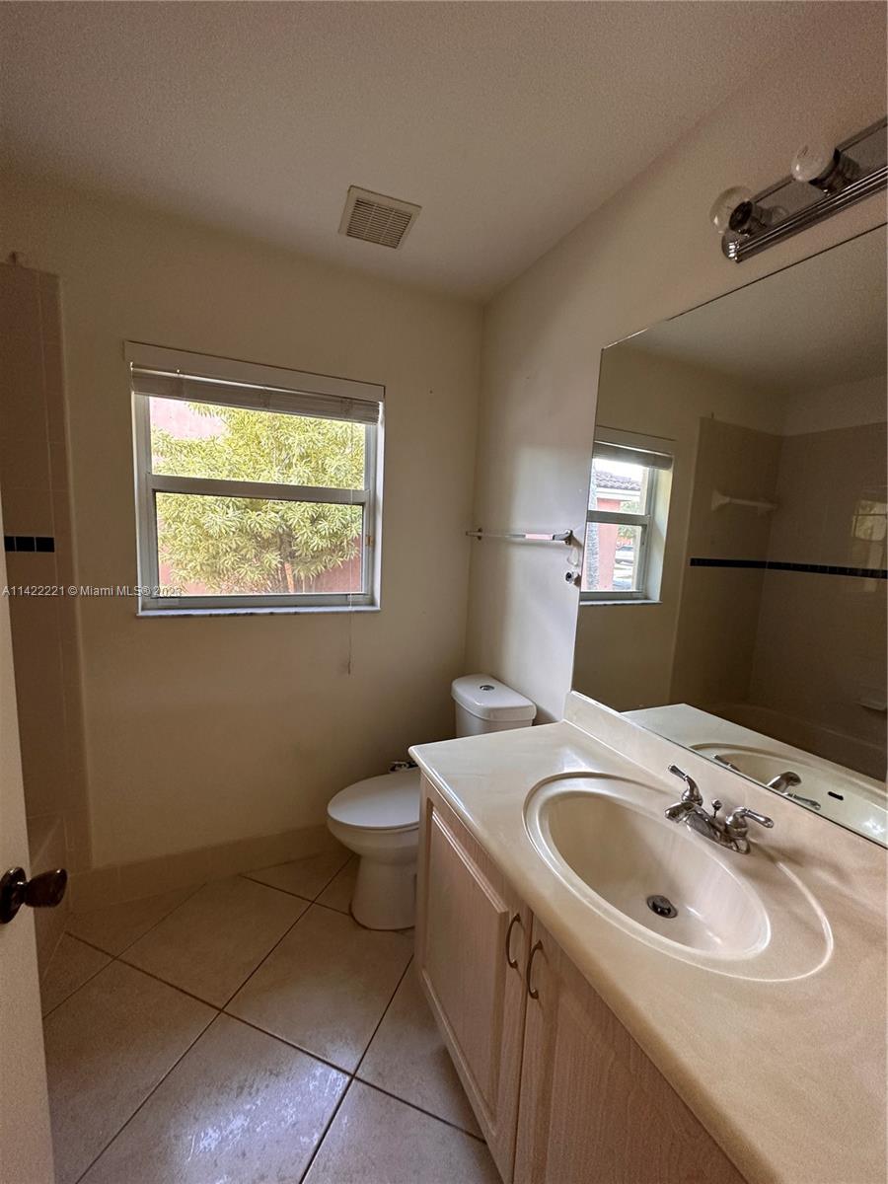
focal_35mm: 14
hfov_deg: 85.7
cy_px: 592
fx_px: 479
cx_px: 444
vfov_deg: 102.1
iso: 200
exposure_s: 1/60
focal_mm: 2.22
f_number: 2.2
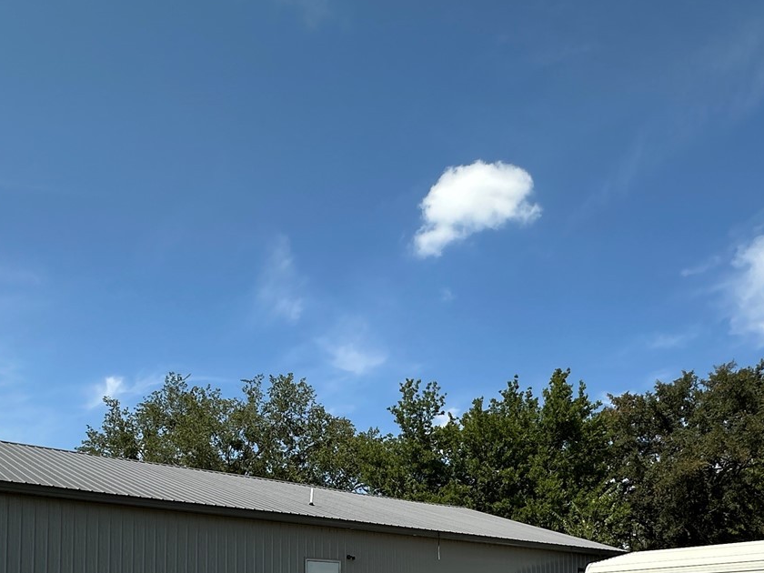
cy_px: 601
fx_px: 706
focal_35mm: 32
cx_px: 368
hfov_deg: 56.8
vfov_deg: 38.1
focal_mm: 2.22
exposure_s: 1/1887
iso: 50
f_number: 2.2
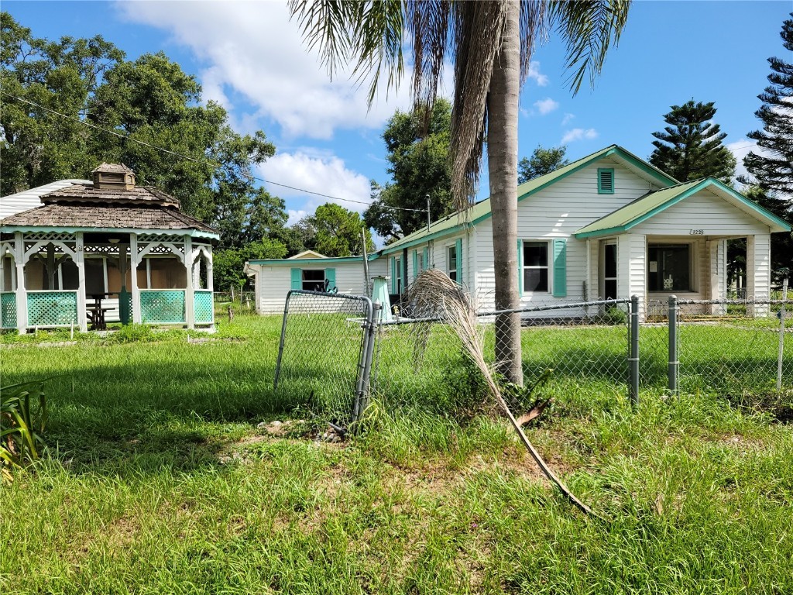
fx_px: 596
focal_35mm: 26
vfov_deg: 53.1
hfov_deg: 67.3
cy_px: 298
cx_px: 396
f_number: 1.8
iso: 40
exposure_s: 1/2005
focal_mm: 5.4
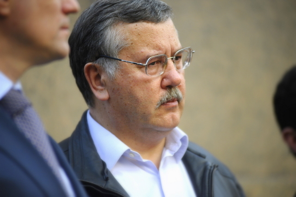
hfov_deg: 10.3
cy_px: 98
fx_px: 1644
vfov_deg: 6.9
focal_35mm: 200
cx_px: 148
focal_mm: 200
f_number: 2.8
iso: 1250
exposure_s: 1/3200
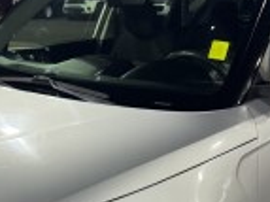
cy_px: 203
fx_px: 483
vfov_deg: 22.7
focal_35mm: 62
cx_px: 65
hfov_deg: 30.7
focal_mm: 6.76
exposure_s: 1/36
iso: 100
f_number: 1.78
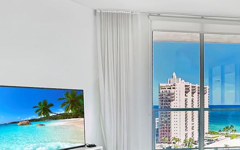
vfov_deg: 31.8
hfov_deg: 49.1
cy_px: 159
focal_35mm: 36
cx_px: 209
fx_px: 235
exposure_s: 1/1024
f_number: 2.2
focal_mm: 2.22
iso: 50
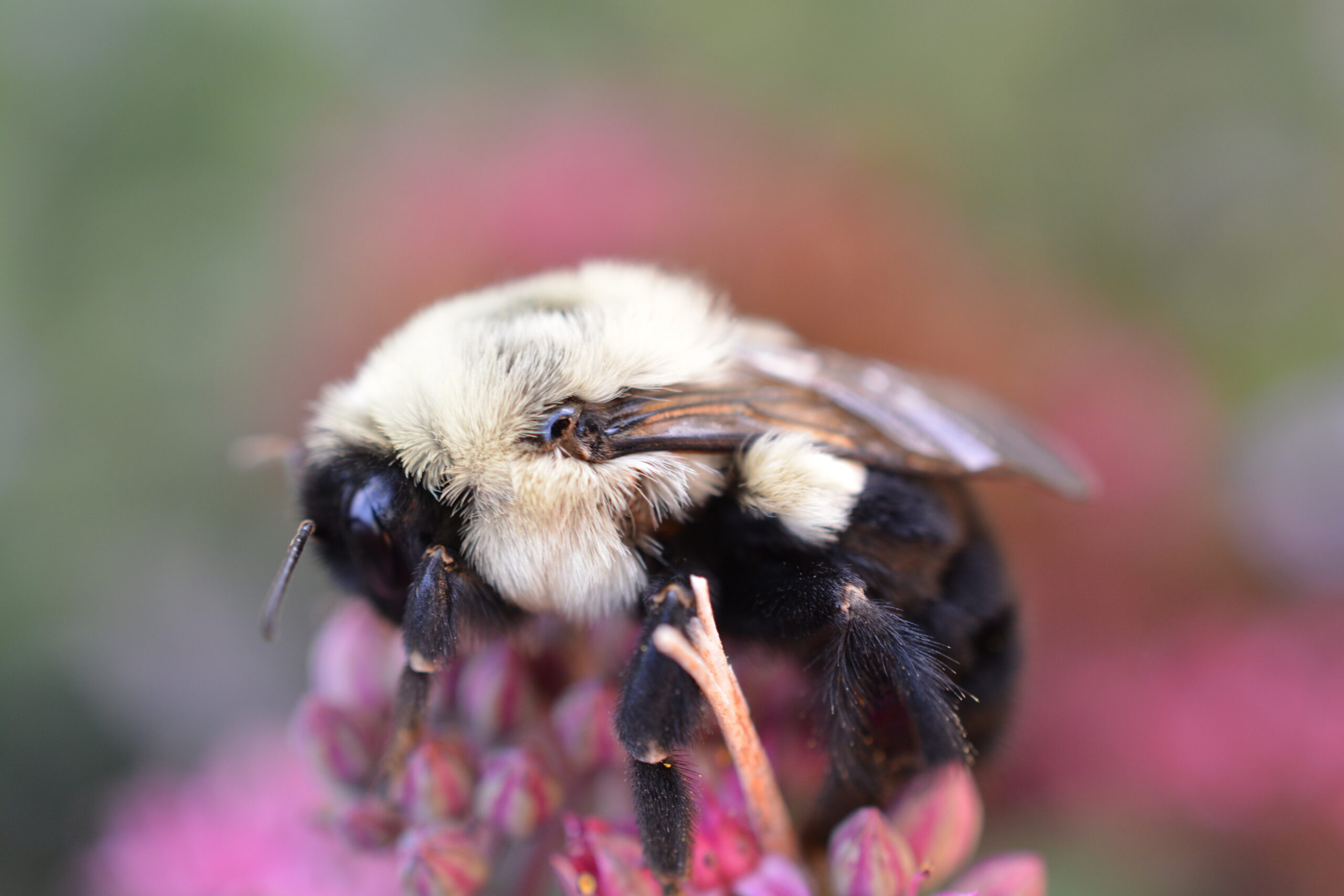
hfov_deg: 33.4
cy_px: 448
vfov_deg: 22.6
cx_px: 672
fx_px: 2240
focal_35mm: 60
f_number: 6.3
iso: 400
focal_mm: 40
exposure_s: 1/60
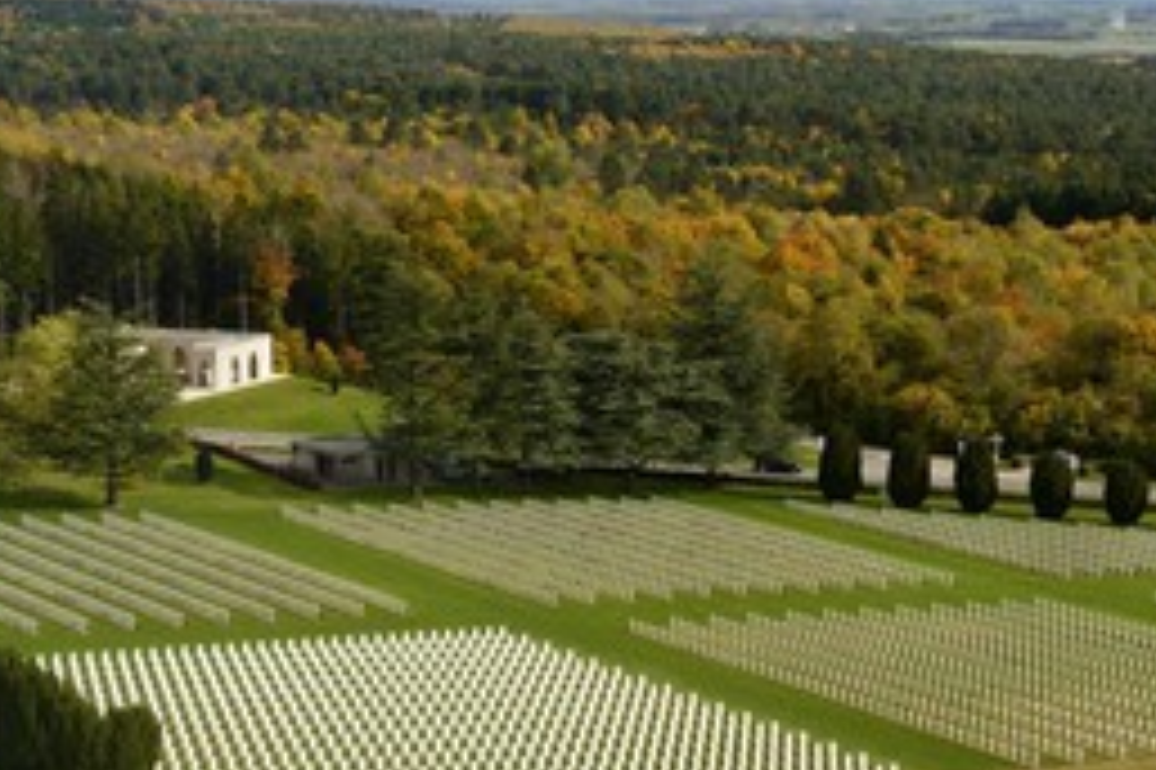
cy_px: 261
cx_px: 879
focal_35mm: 95
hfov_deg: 21.3
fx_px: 3048
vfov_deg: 14.4
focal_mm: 58
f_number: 13
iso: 200
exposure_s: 1/250
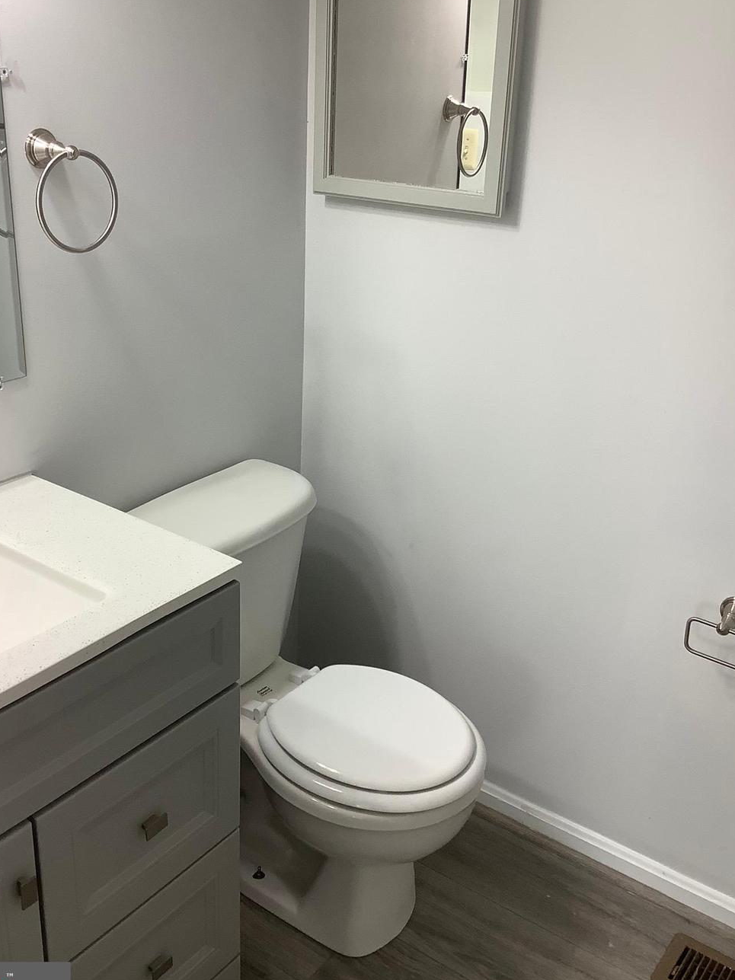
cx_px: 319
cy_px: 439
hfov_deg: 38.6
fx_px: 1048
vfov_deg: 50.1
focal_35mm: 37
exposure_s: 1/50
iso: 64
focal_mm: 3.3
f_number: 2.4
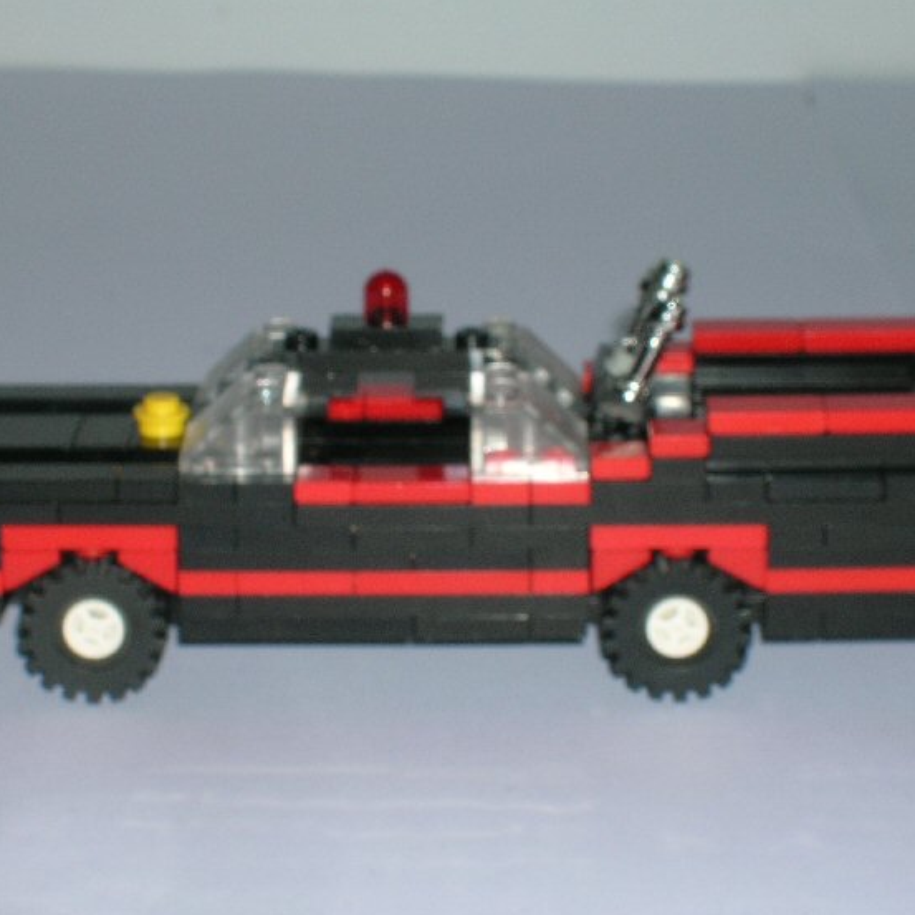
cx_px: 477
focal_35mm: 123
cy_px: 477
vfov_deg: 14.2
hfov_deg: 14.2
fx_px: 3678
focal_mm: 16.4
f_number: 8.1
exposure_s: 1/60.1
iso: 50
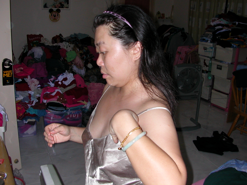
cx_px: 124
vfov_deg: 38.7
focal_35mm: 37
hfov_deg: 50.1
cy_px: 92
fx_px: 264
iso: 100
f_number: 2.7
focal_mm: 5.6
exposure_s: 1/59.9
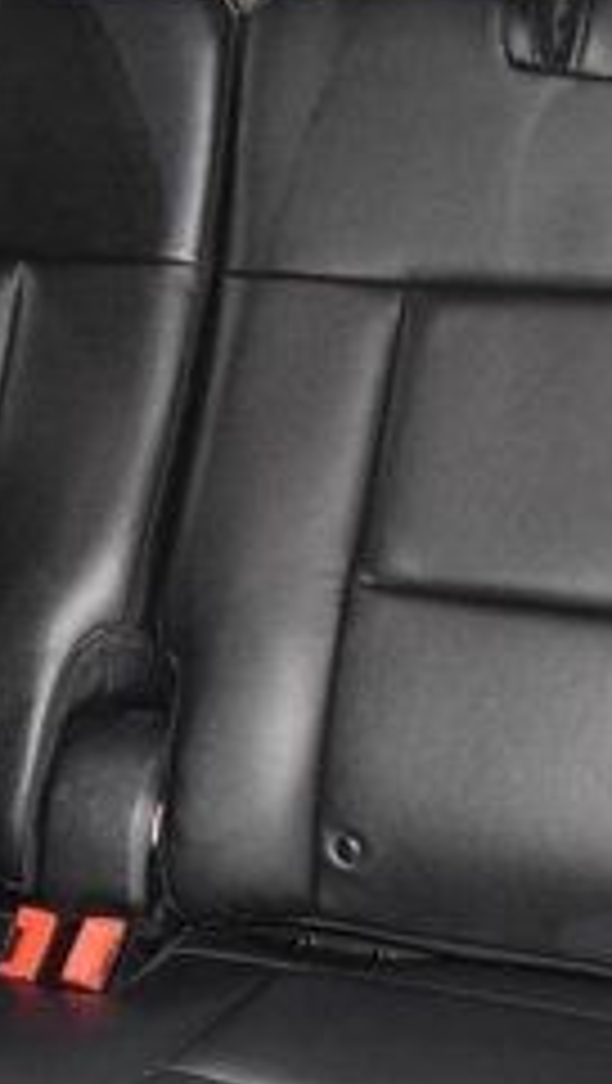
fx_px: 2158
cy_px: 609
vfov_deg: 28.2
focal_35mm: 75
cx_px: 216
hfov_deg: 16.1
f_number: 3.5
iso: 3200
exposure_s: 1/15
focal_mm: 18
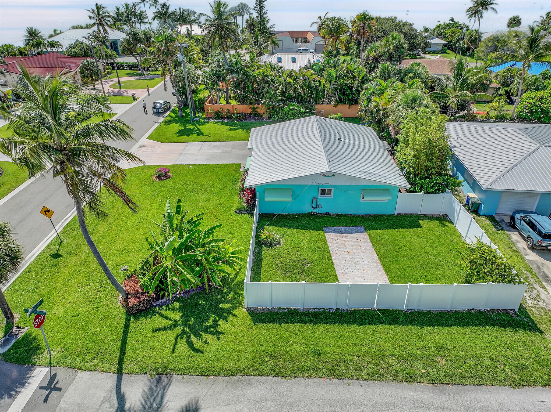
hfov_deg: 71.6
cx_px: 276
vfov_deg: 56.8
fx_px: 382
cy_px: 206
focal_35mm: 24
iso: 120
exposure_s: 1/2000
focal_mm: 12.3
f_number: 2.8
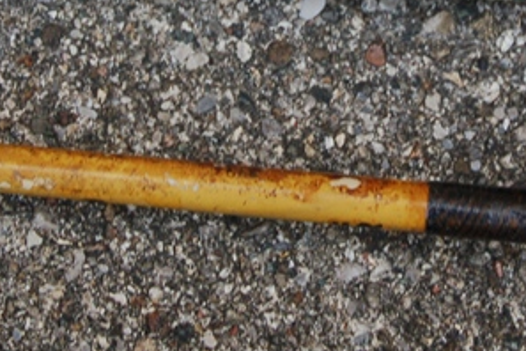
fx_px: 3660
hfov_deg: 8.2
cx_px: 352
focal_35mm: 251
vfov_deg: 5.5
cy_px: -90
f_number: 5.6
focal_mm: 55
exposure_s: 1/80
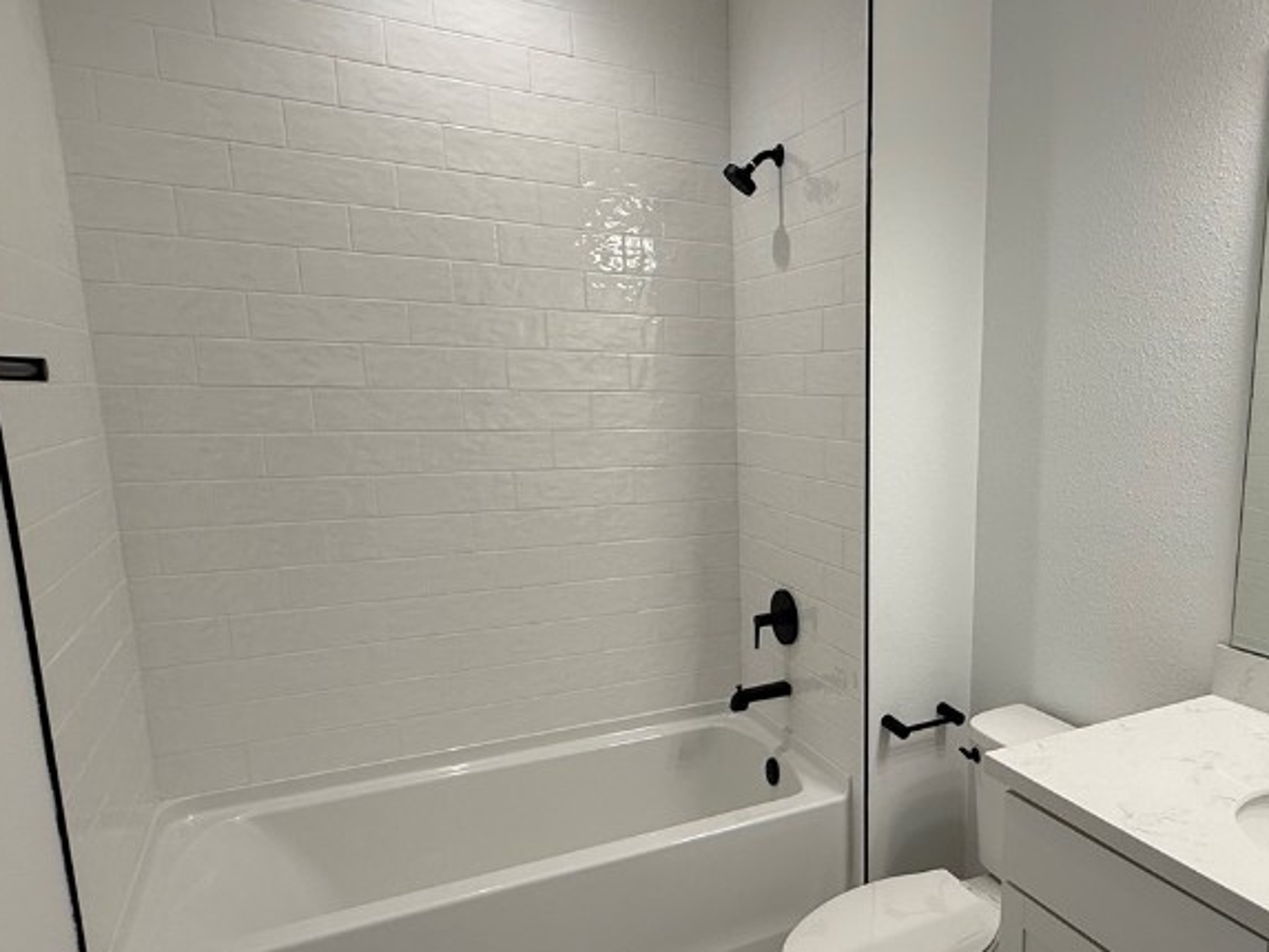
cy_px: 560
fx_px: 917
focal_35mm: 25
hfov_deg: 65.7
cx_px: 930
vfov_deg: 54.6
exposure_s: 1/120
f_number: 2.2
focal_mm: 2.22
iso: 80
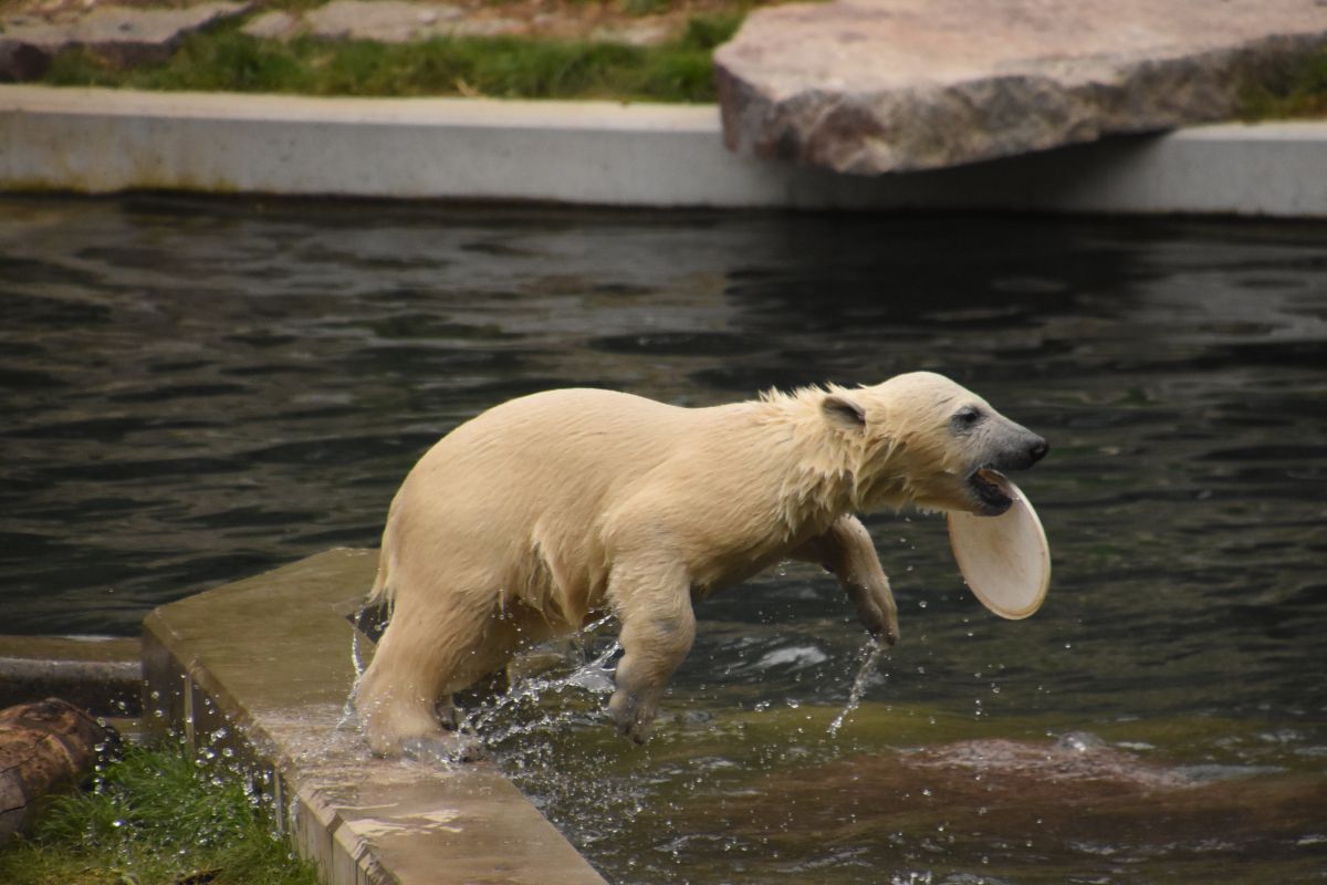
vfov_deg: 3.1
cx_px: 664
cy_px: 442
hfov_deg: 4.6
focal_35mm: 450
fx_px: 16586
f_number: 7.1
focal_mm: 300
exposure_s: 1/5000
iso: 2500
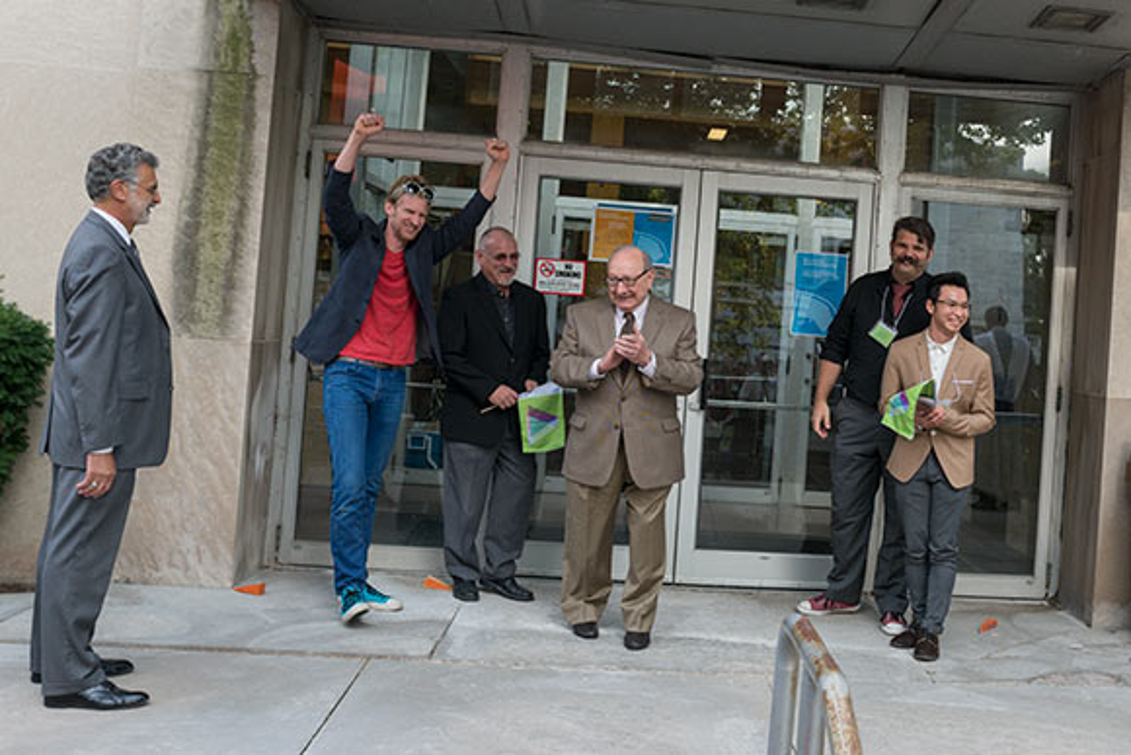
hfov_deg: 61.9
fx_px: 943
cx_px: 566
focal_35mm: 30
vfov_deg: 43.6
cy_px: 378
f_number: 9.5
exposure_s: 1/250
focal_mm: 30
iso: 400
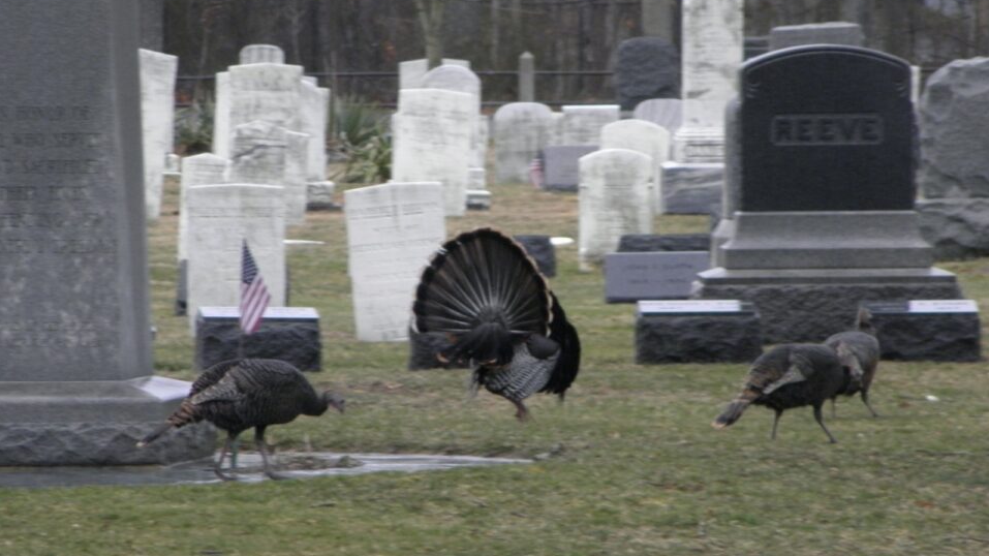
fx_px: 12035
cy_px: 224
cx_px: 495
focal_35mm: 459
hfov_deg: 4.7
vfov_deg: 2.6
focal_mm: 75
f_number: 5.4
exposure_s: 1/20
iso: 200
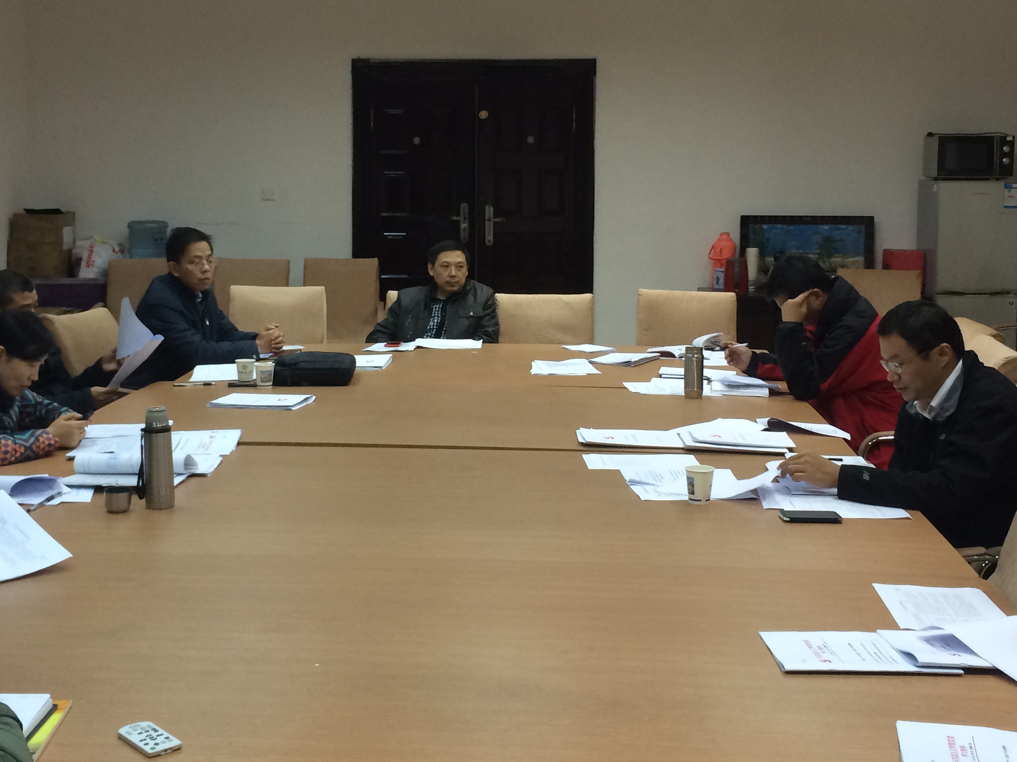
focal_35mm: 49
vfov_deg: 29.5
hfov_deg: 38.9
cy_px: 275
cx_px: 508
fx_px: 1440
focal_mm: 4.15
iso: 100
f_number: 2.2
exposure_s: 1/33
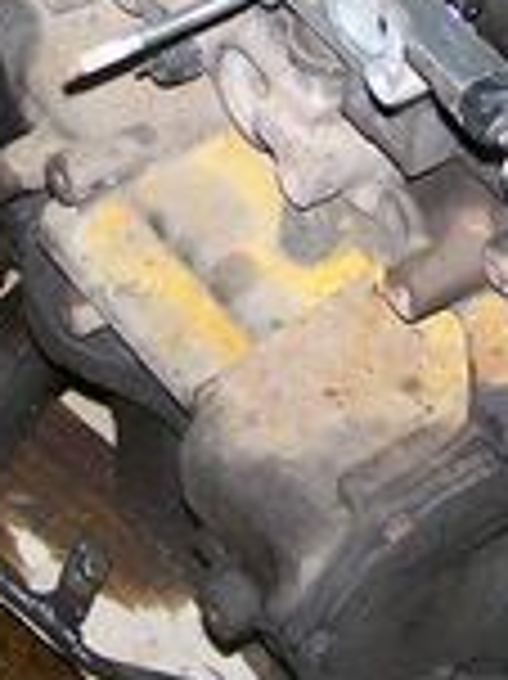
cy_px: 11
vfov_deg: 12.2
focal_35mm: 161
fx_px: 3155
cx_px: 229
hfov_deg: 9.2
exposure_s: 1/60
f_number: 2.8
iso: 200
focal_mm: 6.3
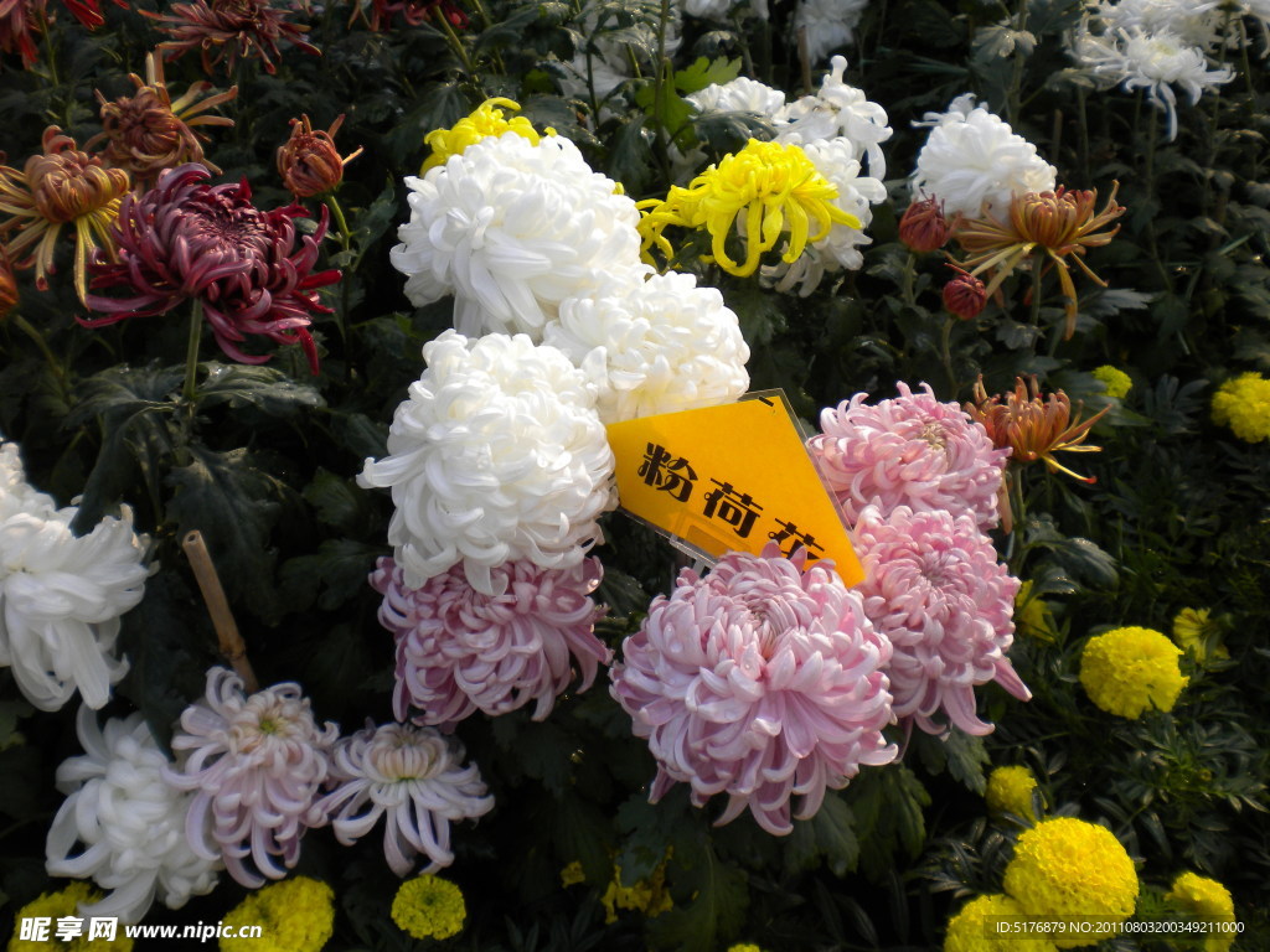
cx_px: 635
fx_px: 1284
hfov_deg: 52.6
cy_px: 476
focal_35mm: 35
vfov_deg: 40.7
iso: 80
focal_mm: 6.3
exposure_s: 1/367
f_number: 4.6
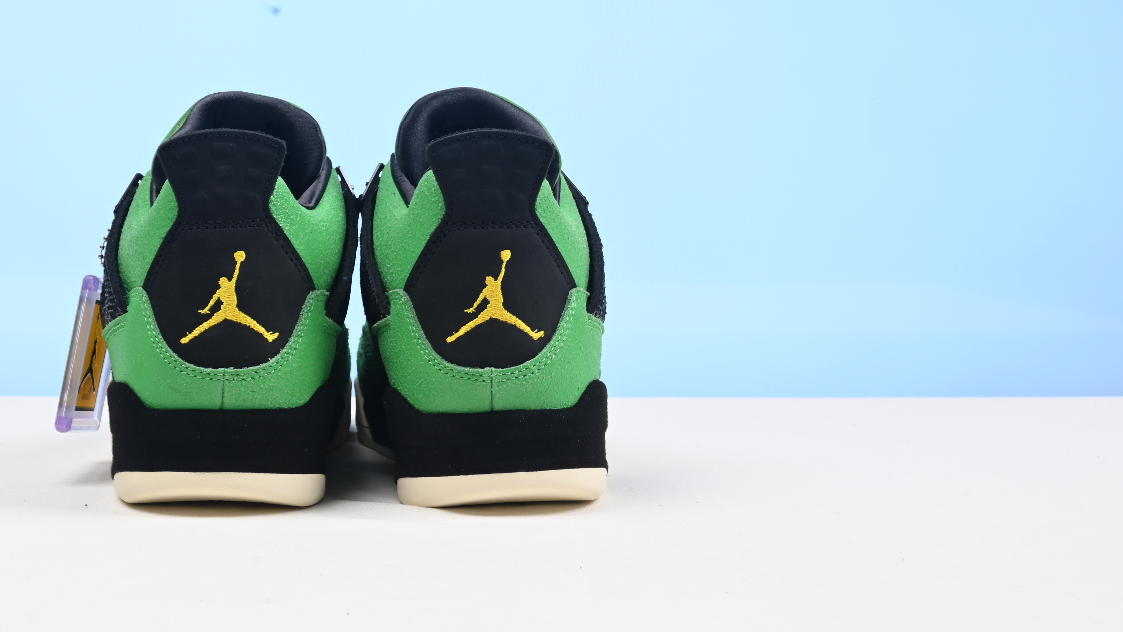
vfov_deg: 19.2
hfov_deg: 33.5
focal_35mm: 62
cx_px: 374
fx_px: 1846
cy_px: 113
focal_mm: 40
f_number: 16
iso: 100
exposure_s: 1/2
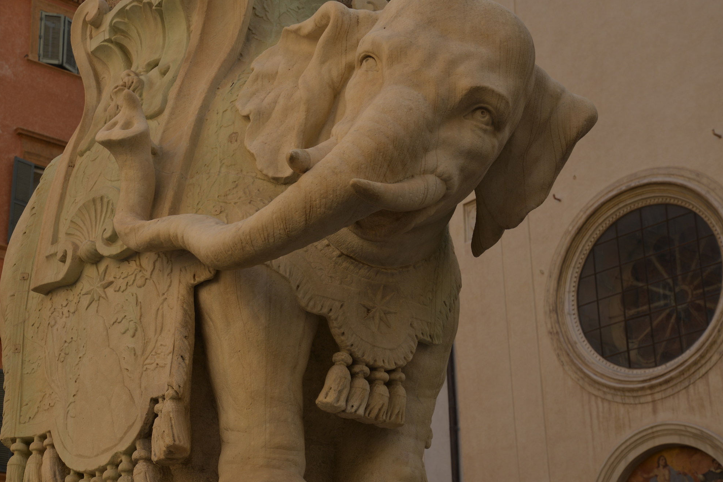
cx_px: 293
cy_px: 258
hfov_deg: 26.9
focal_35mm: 75
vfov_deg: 18.2
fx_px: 1507
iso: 100
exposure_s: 1/160
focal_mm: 62
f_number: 8
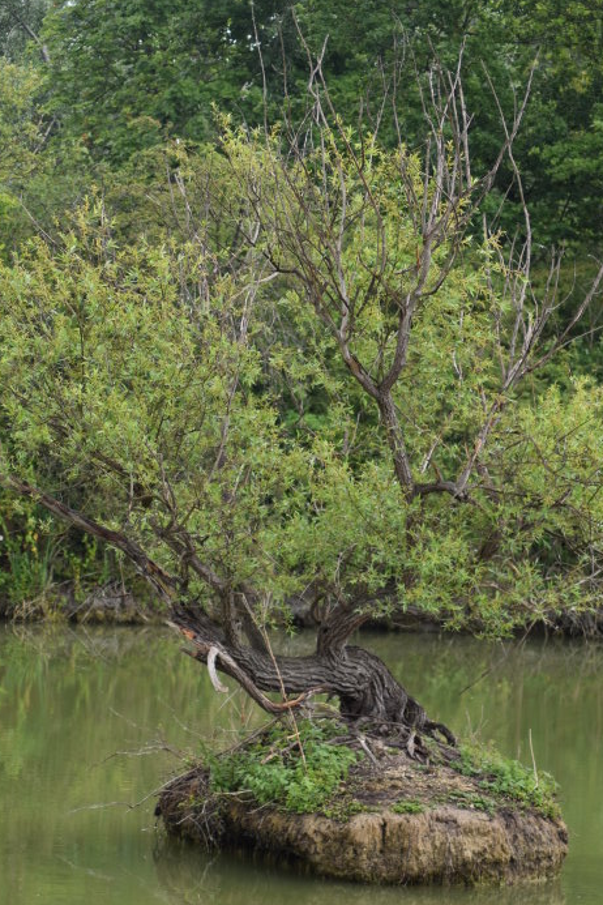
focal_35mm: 166
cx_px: 288
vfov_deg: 12.4
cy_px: 554
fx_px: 4162
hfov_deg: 8.3
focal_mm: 85
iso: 125
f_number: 4
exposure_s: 1/400
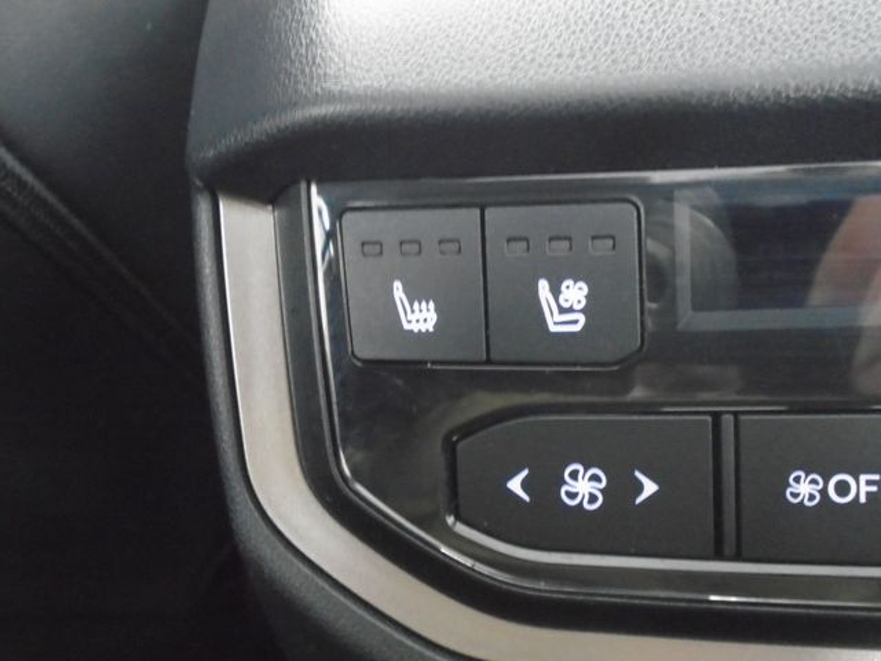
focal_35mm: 36
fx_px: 916
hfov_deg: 51.4
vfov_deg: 39.7
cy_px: 330
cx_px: 440
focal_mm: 6.4
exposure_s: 1/4
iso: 800
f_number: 3.8
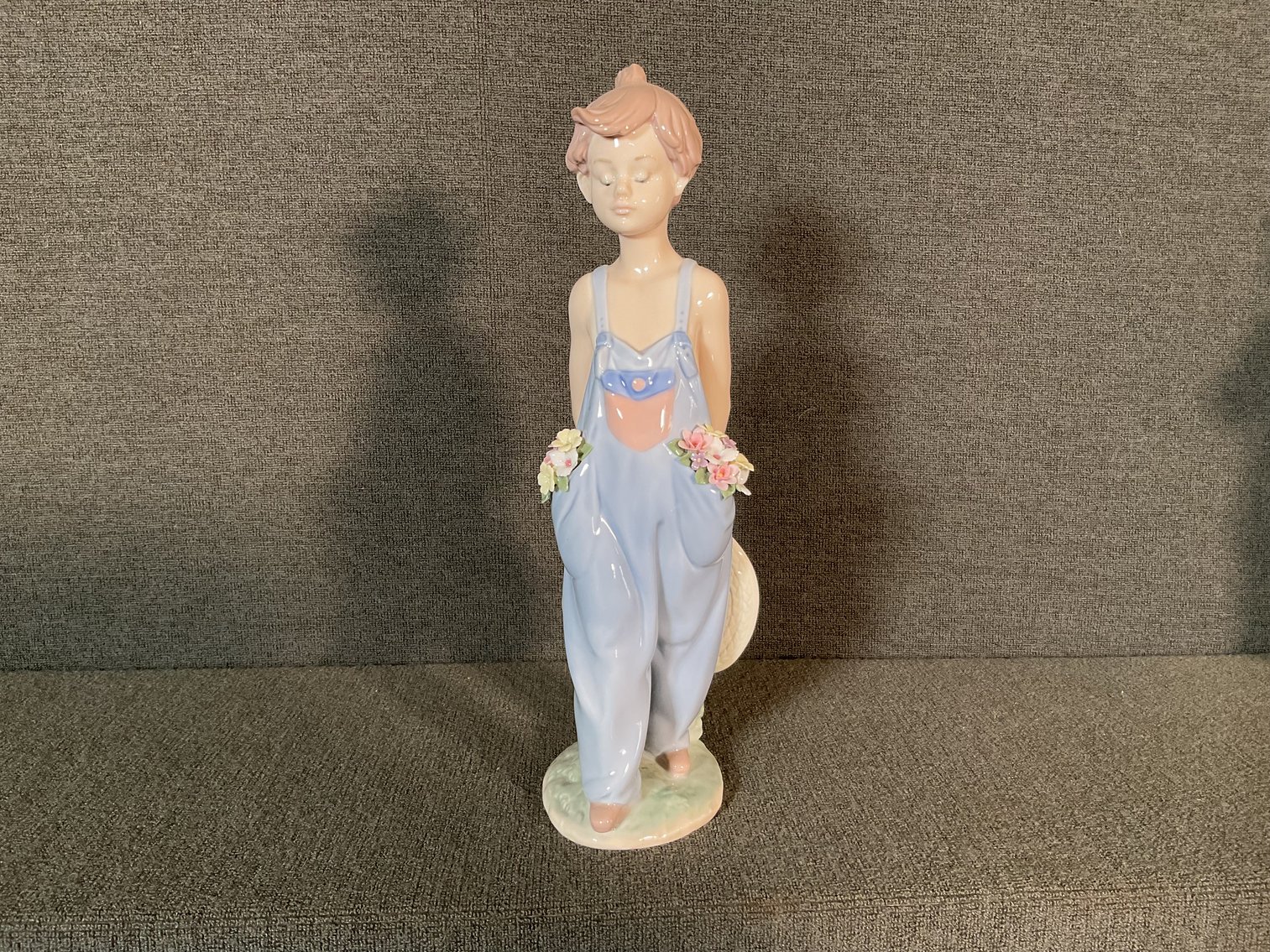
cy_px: 476
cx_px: 635
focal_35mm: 29
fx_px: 1064
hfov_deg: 61.7
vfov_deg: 48.2
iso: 64
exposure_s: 1/60
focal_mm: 3
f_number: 1.8
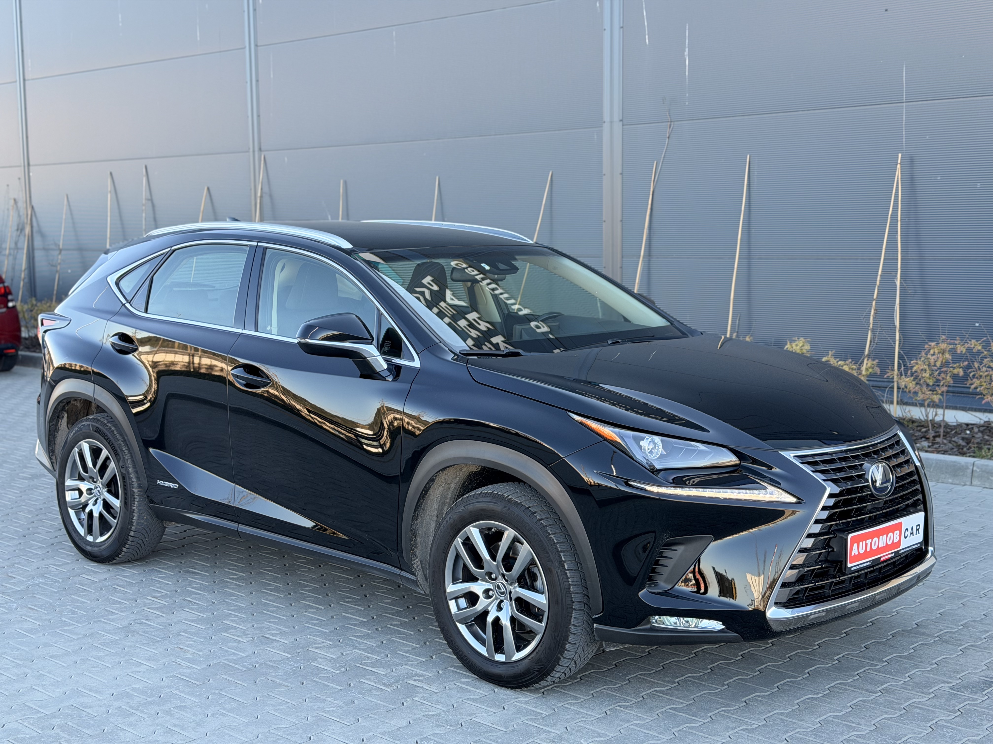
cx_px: 496
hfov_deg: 39.7
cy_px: 372
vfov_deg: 30.3
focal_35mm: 48
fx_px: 1377
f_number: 1.78
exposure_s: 1/310
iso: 64
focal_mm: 6.76
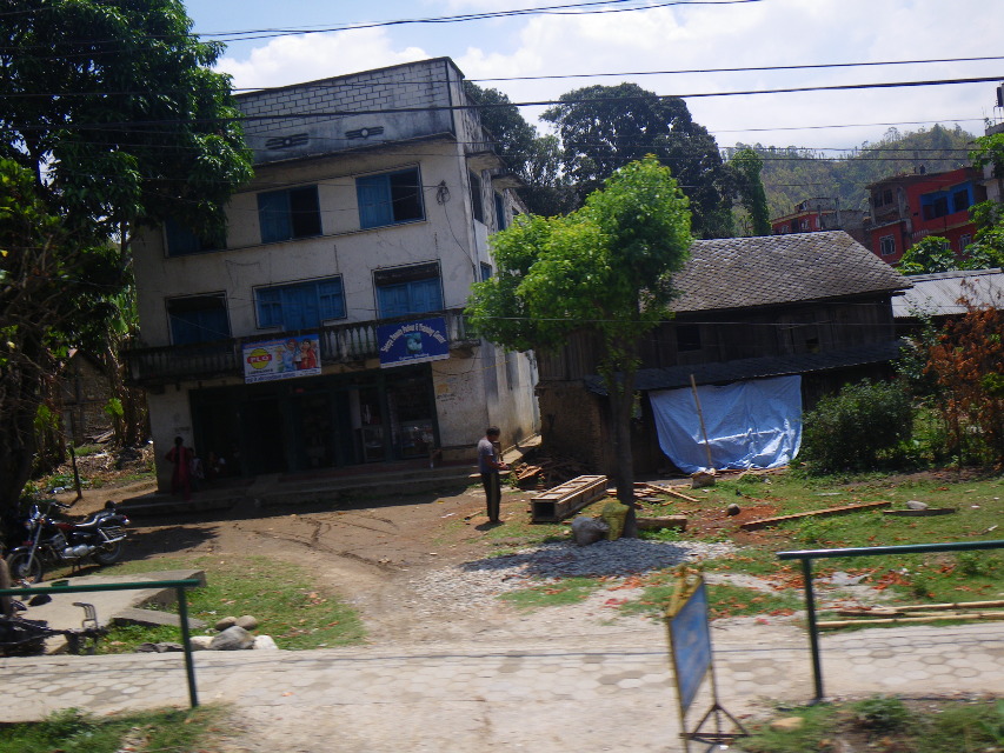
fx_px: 986
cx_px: 502
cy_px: 376
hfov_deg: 54.0
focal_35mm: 34
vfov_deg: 41.8
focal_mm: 6.1
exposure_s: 1/320
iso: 50
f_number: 4.6
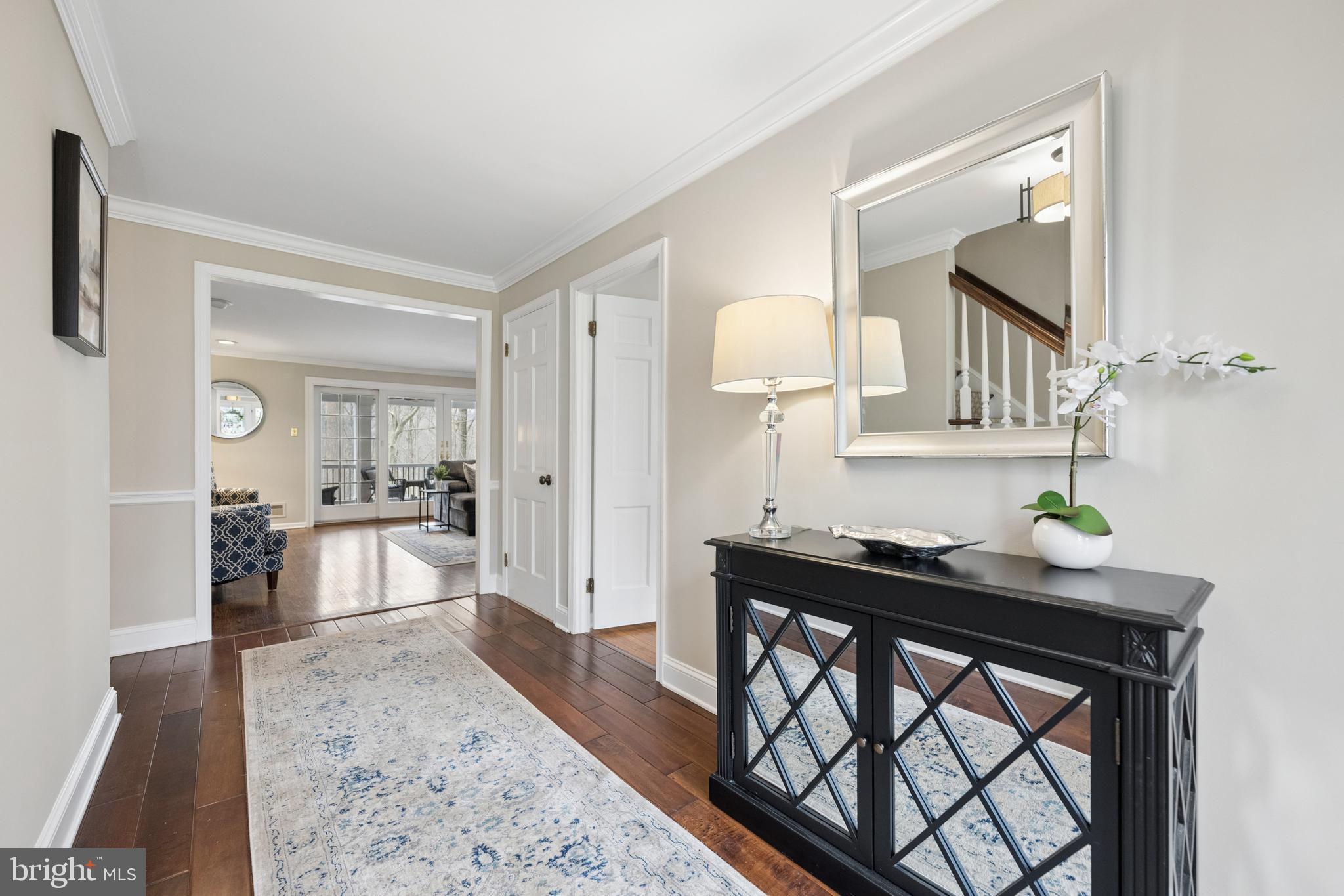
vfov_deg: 81.2
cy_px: 448
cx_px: 672
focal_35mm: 14
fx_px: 523
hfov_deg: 104.3
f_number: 4
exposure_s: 1/160
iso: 1250
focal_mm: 14
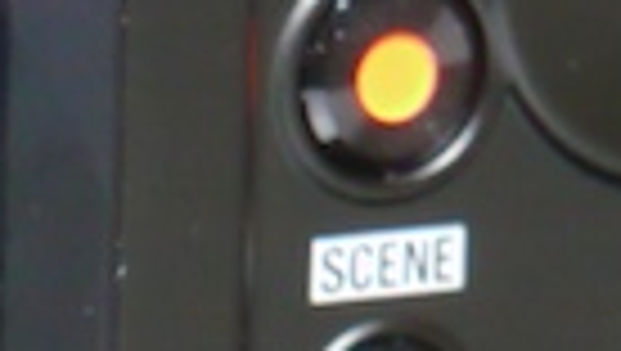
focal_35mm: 568
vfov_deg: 2.1
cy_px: 432
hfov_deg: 3.7
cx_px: -808
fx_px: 9364
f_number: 8
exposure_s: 1/60
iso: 800
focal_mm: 45
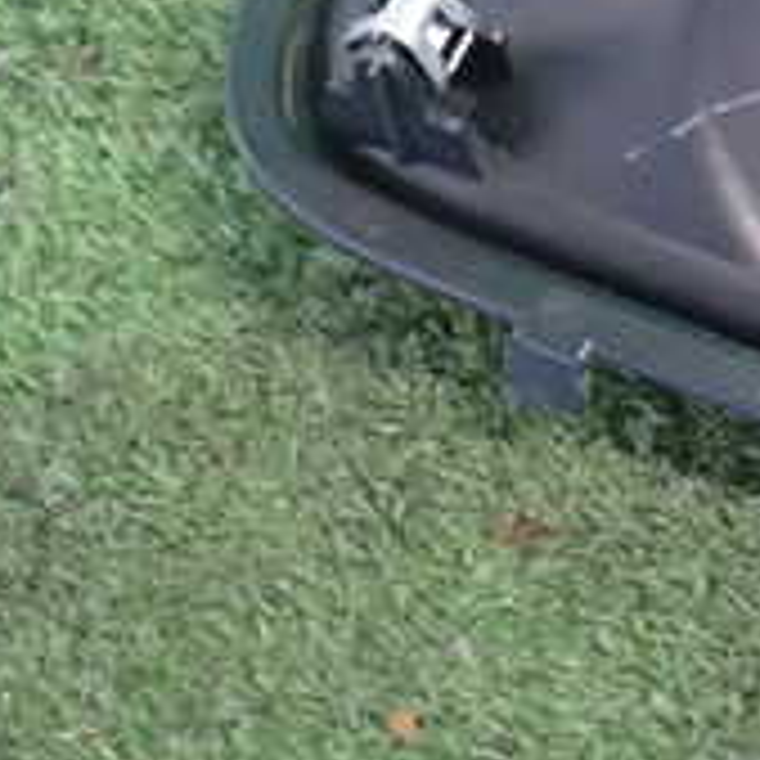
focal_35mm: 94
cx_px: 998
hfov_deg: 17.3
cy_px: -58
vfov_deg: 17.9
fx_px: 2335
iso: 640
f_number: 2.3
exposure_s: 1/30
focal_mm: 5.4
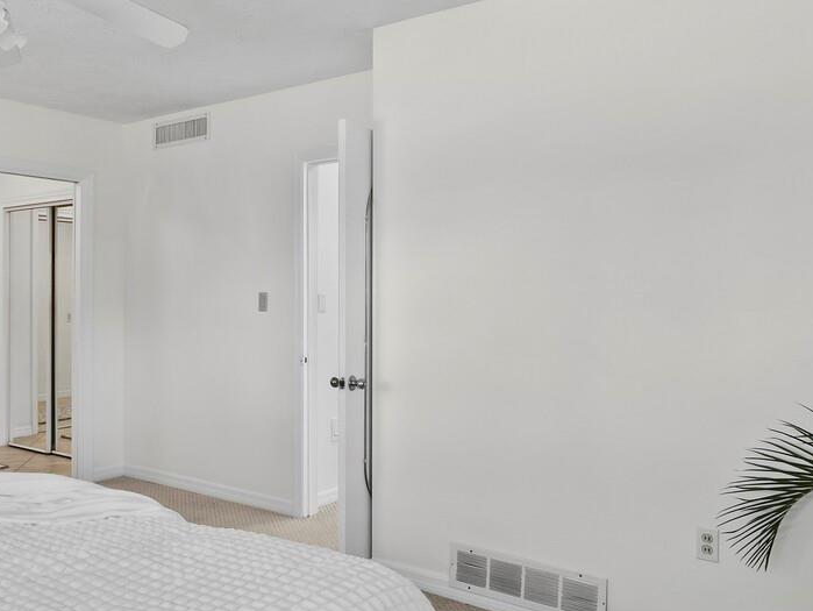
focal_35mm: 32
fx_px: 752
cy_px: 289
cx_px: 307
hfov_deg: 56.1
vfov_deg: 44.2
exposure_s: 1/1.67
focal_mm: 7
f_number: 13
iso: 320
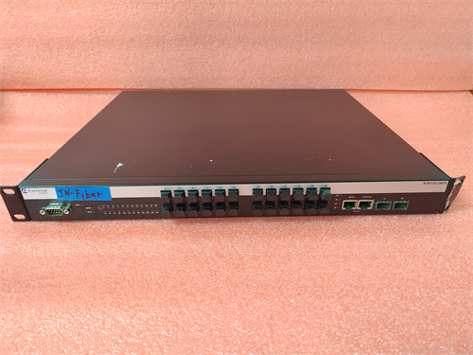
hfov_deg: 73.9
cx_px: 236
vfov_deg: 58.9
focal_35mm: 23
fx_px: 314
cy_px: 178
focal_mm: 5.52
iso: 3250
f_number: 1.9
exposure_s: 1/50
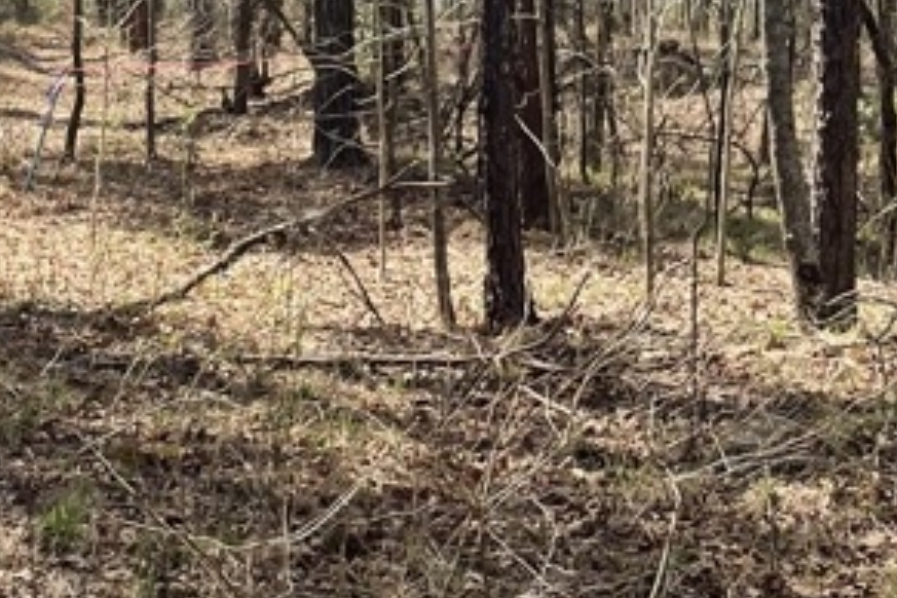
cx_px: 108
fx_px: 2367
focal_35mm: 95
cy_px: 92
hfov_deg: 21.0
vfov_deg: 14.3
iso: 32
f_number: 1.6
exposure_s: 1/940
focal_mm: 4.2
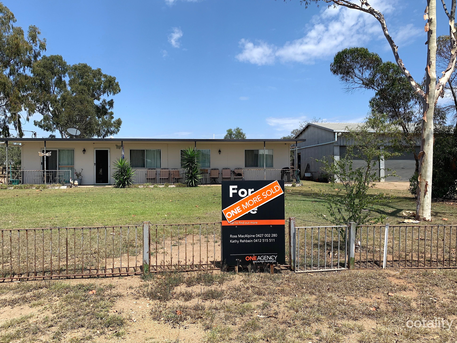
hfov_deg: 65.3
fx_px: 356
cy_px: 166
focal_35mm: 27
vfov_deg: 51.3
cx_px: 232
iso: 25
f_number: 1.8
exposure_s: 1/2421
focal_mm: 4.25
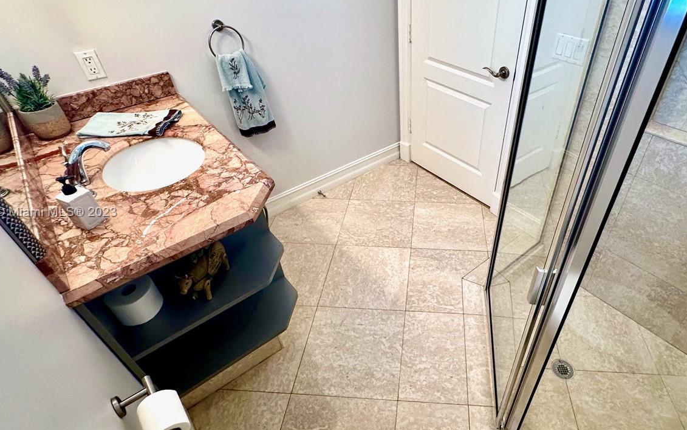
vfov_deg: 57.3
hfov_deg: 81.4
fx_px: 393
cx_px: 408
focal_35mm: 21
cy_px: 213
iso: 160
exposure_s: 1/60
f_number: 2.2
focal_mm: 2.22
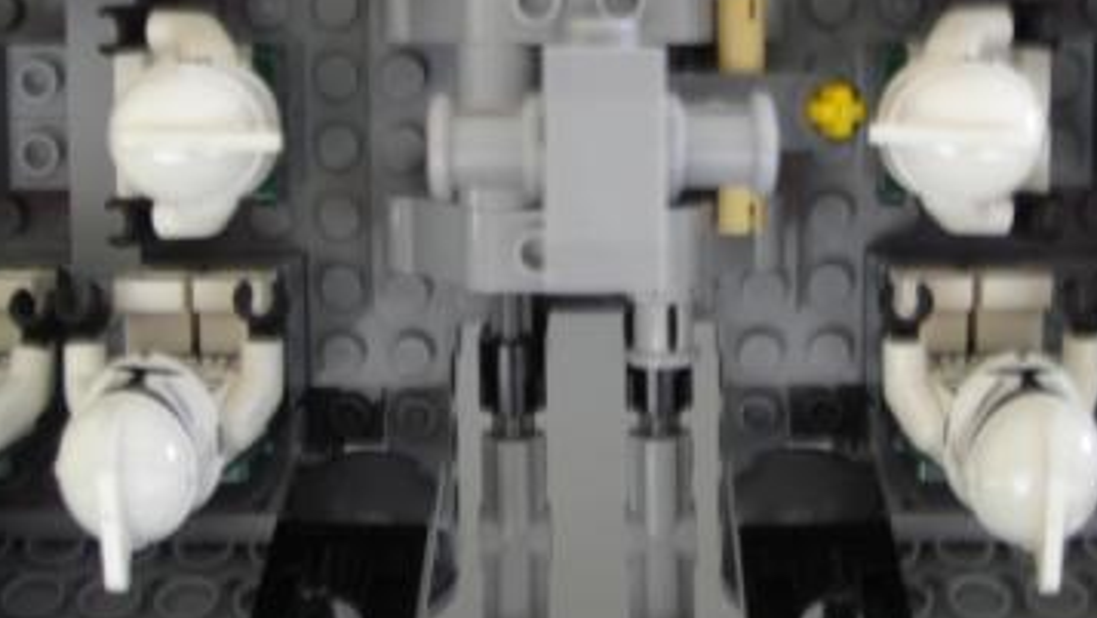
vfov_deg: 22.8
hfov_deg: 39.8
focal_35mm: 52
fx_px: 1513
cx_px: 621
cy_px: 141
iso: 104
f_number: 3.2
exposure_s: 1/3.9
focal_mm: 6.3
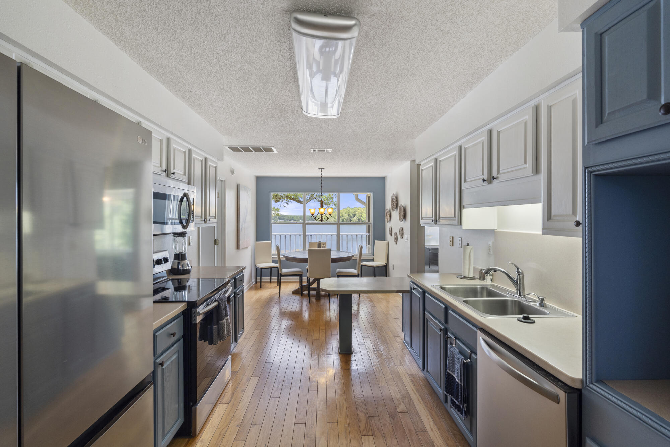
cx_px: 335
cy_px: 224
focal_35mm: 16
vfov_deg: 73.7
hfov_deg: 96.7
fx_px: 298
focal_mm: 16
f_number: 8
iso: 640
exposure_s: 1/10
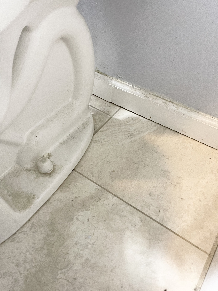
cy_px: 146
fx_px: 210
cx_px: 109
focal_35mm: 25
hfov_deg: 54.9
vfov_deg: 69.4
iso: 400
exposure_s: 1/60
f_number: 1.6
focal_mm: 5.1
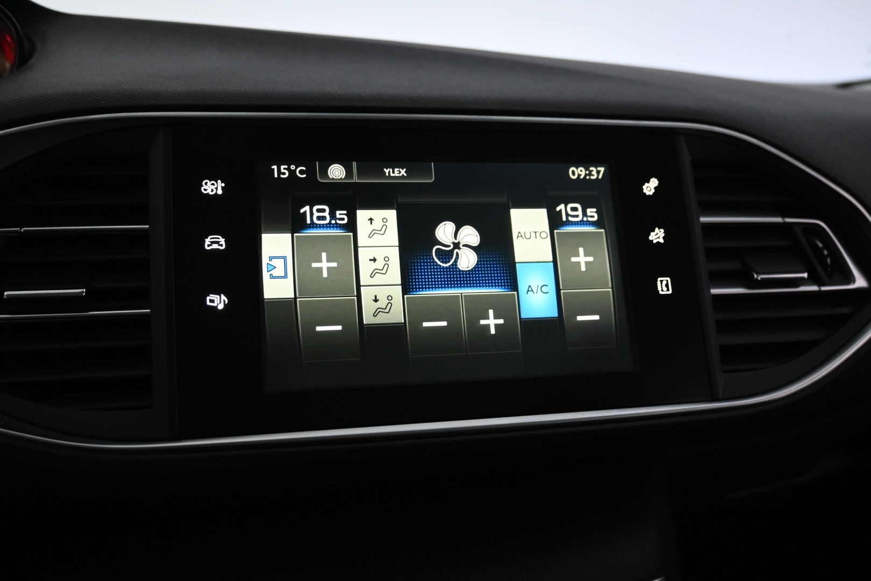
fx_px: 816
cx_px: 436
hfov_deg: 56.1
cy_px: 290
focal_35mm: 34
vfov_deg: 39.1
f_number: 4
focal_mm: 22.5
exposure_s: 1/40
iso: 1250
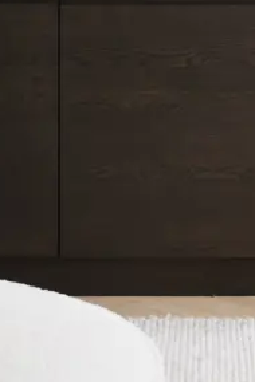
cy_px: -71
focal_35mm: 145
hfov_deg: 9.4
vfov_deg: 13.8
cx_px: 220
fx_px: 1542
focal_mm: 34.5
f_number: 4
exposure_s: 1/40
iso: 250
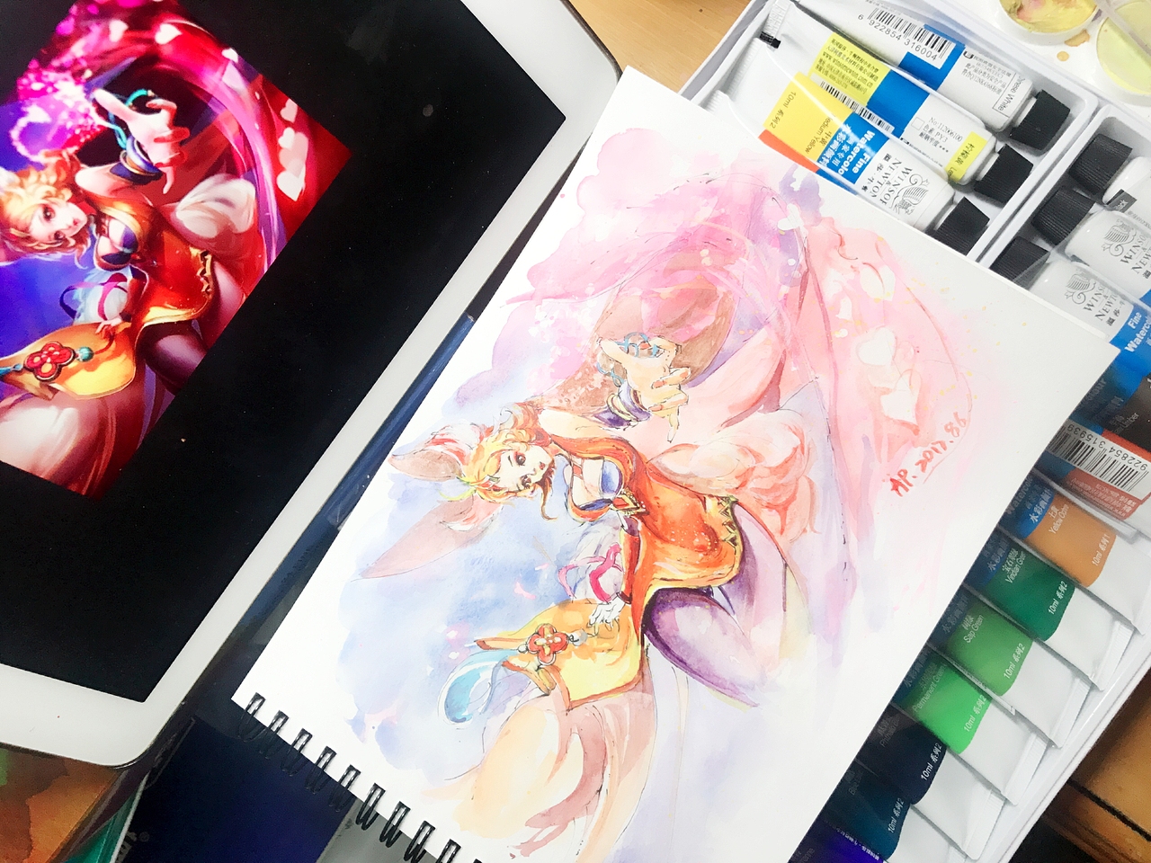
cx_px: 576
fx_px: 931
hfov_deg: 63.4
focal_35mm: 28
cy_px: 432
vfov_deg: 49.7
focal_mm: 3.99
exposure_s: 1/100
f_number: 1.8
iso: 40
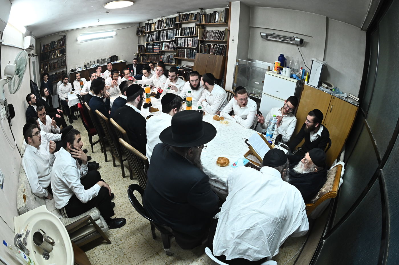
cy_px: 132
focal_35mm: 16
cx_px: 200
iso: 3200
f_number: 9
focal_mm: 16
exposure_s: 1/160
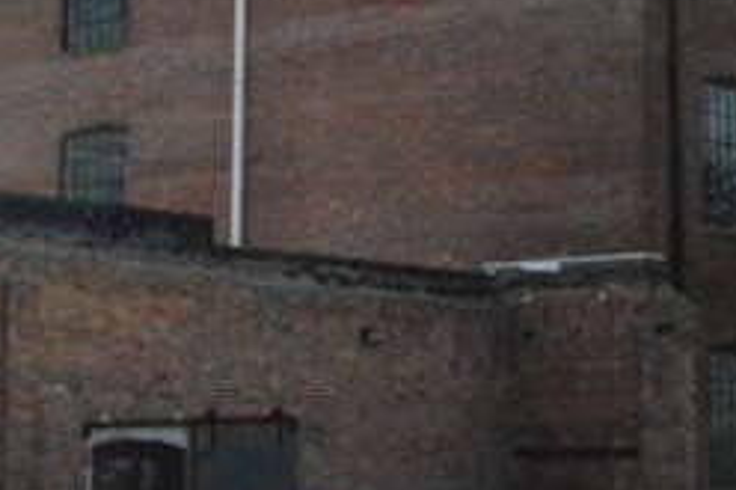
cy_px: 125
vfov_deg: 11.8
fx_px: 2370
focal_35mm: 116
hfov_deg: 17.6
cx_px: 282
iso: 6400
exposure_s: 1/2500
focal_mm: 24
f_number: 25
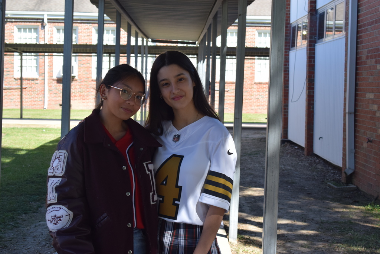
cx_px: 190
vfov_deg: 17.5
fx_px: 823
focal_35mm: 78
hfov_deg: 26.0
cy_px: 127
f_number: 8
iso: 320
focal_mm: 52
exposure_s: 1/250
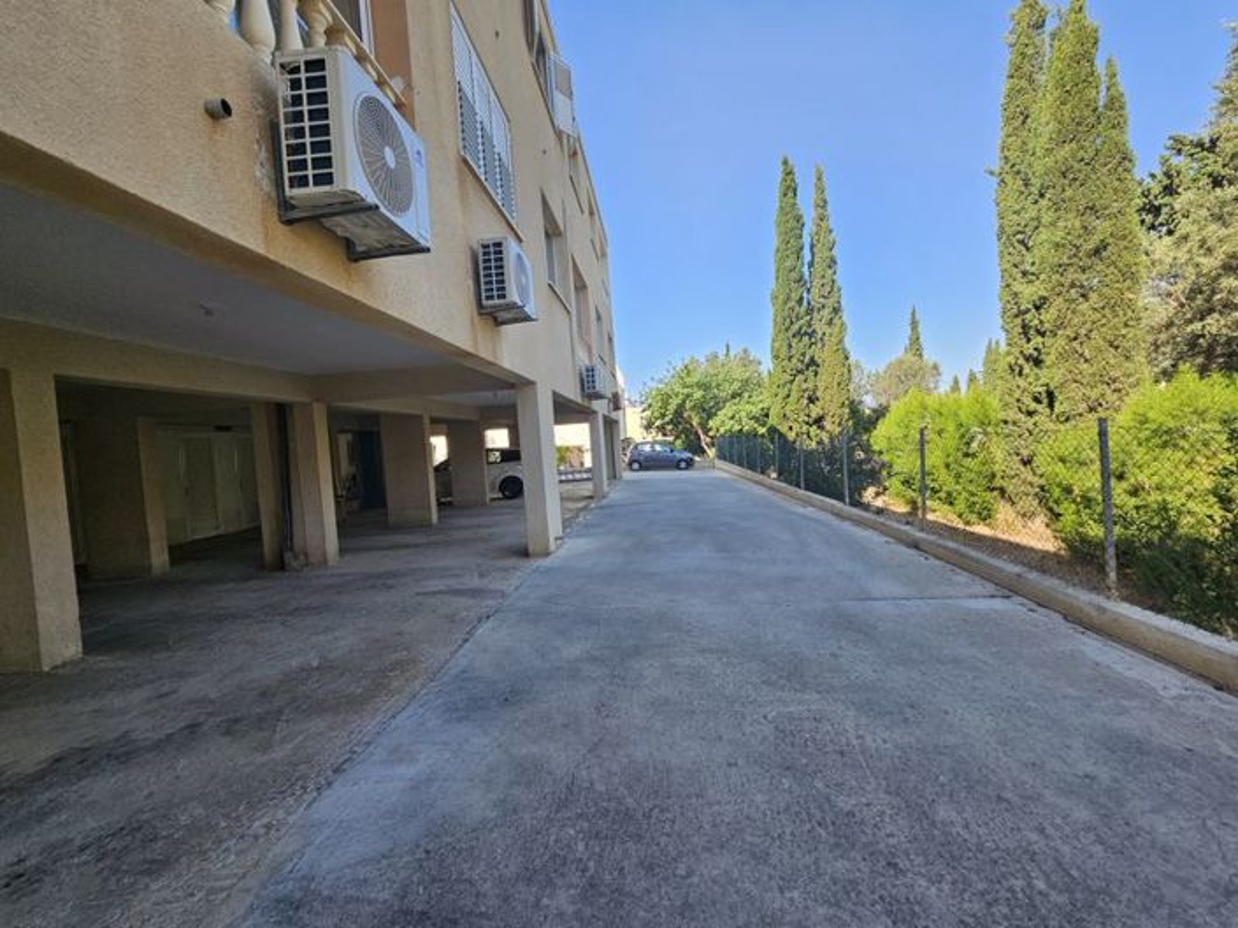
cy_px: 464
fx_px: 465
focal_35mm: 13
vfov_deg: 89.9
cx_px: 619
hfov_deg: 106.2
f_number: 2.2
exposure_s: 1/659
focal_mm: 2.2
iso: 50
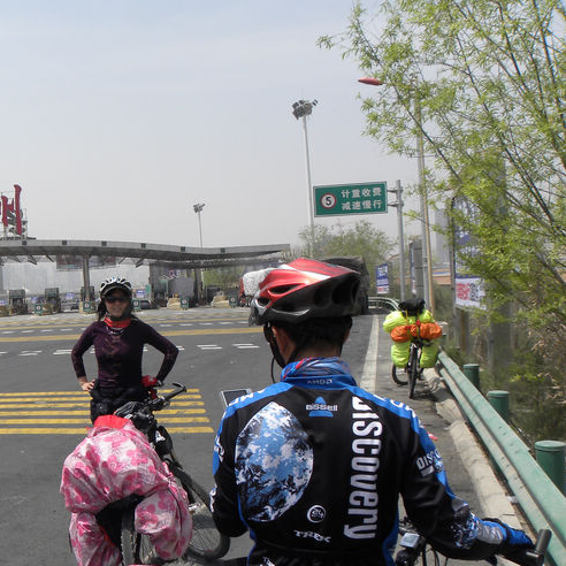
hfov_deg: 37.3
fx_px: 777
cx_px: 49
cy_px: 310
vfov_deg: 40.0
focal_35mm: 42
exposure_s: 1/356
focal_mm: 4.6
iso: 64
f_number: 5.6
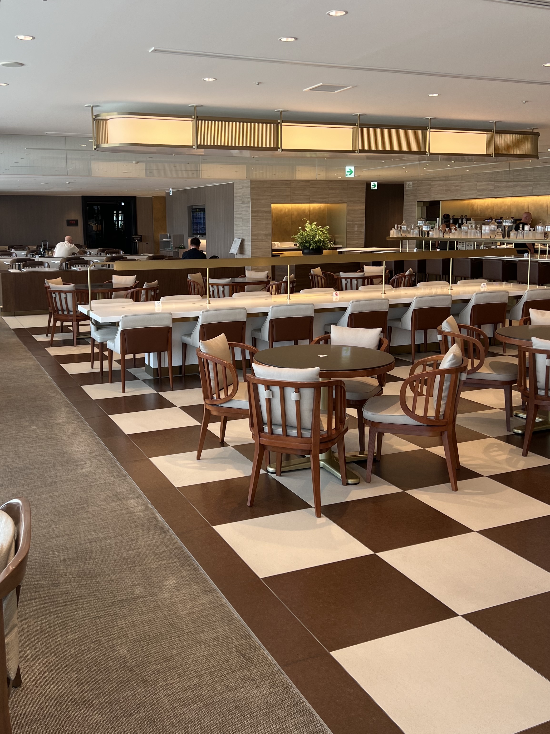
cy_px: 324
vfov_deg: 53.8
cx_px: 246
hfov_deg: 41.7
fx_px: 720
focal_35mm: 34
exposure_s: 1/128
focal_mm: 5.7
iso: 32
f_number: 1.5
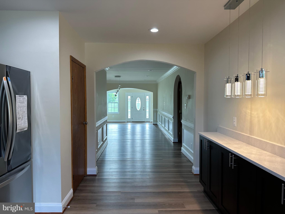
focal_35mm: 24
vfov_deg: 56.8
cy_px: 107
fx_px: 198
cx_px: 142
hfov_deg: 71.6
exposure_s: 1/120
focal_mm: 6.86
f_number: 1.78
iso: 100
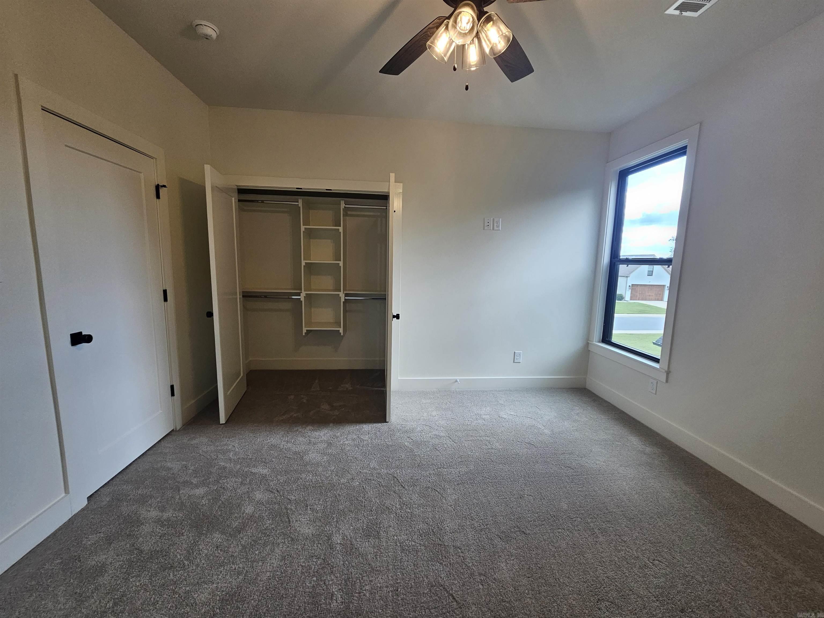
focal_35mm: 13
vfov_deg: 89.9
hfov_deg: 106.2
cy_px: 309
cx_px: 412
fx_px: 309
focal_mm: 2.2
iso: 80
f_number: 2.2
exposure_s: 1/120
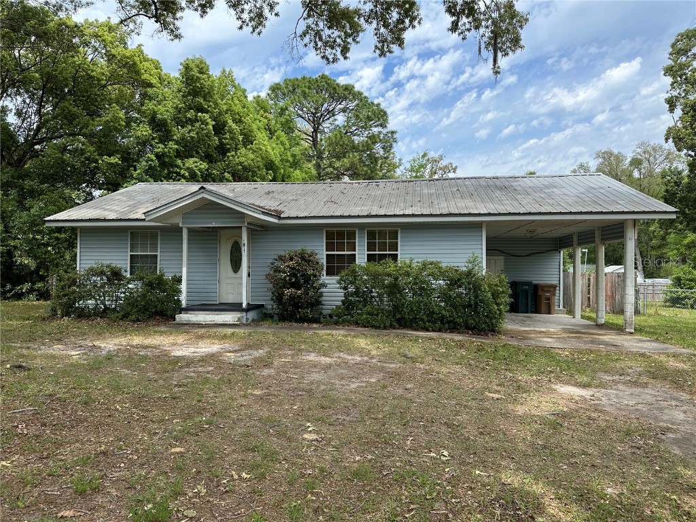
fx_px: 483
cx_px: 348
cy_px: 261
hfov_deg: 71.6
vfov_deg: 56.8
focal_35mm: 24
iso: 80
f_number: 1.78
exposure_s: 1/2203
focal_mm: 6.86
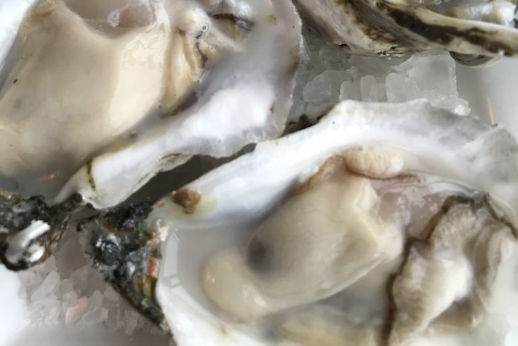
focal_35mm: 39
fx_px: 561
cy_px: 30
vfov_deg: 32.4
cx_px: 259
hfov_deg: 49.6
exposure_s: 1/120
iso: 25
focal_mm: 3.99
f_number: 1.8
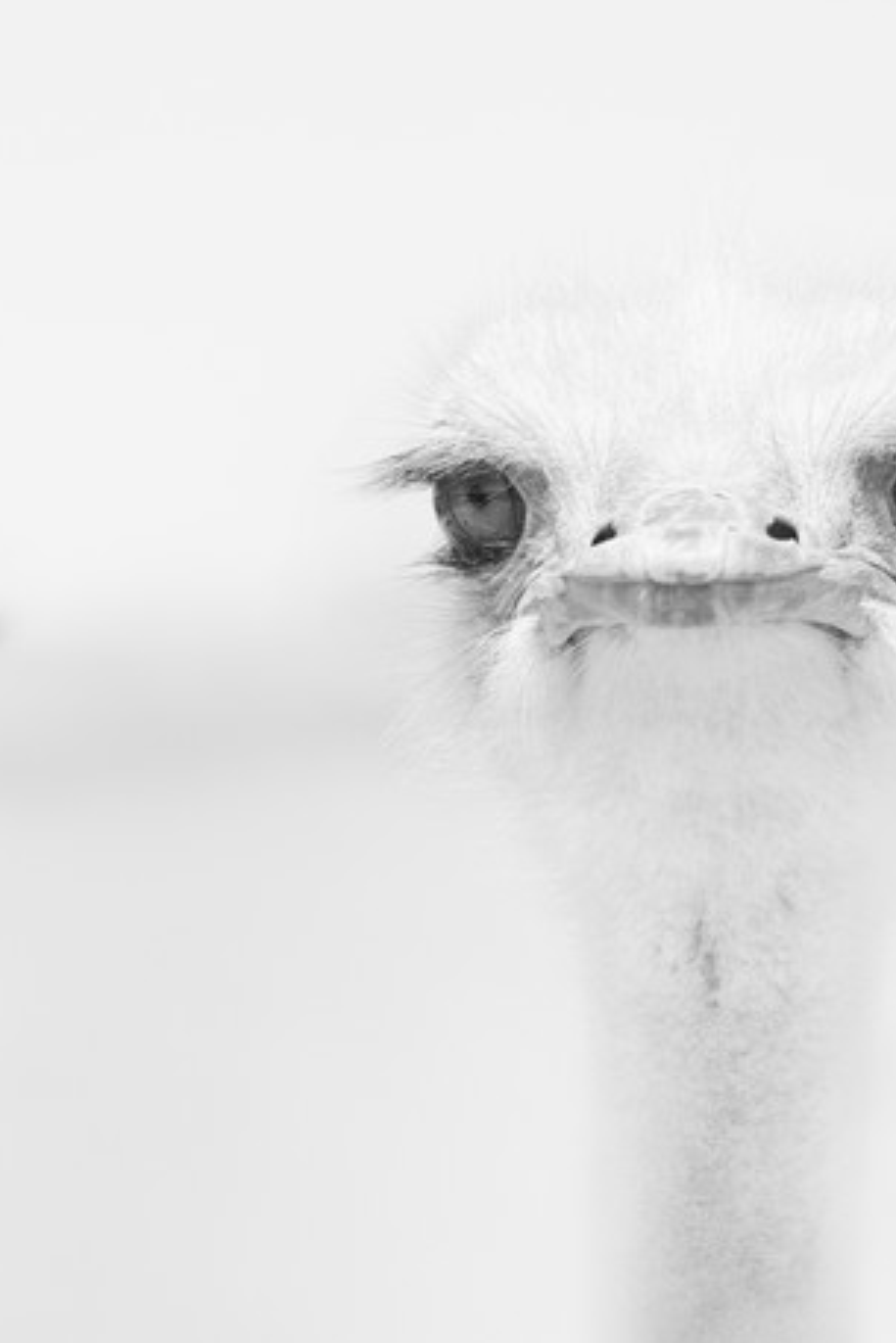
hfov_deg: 4.8
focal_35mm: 285
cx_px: 259
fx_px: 10631
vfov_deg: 7.2
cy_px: 724
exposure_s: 1/250
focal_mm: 116
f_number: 8
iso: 100
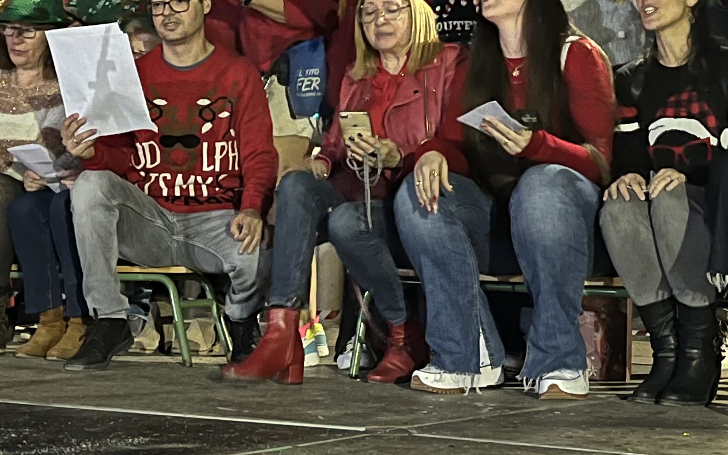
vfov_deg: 14.6
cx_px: 488
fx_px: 1746
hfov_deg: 23.4
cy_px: 9
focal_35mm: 88
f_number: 1.6
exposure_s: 1/20
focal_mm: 5.1
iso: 1000
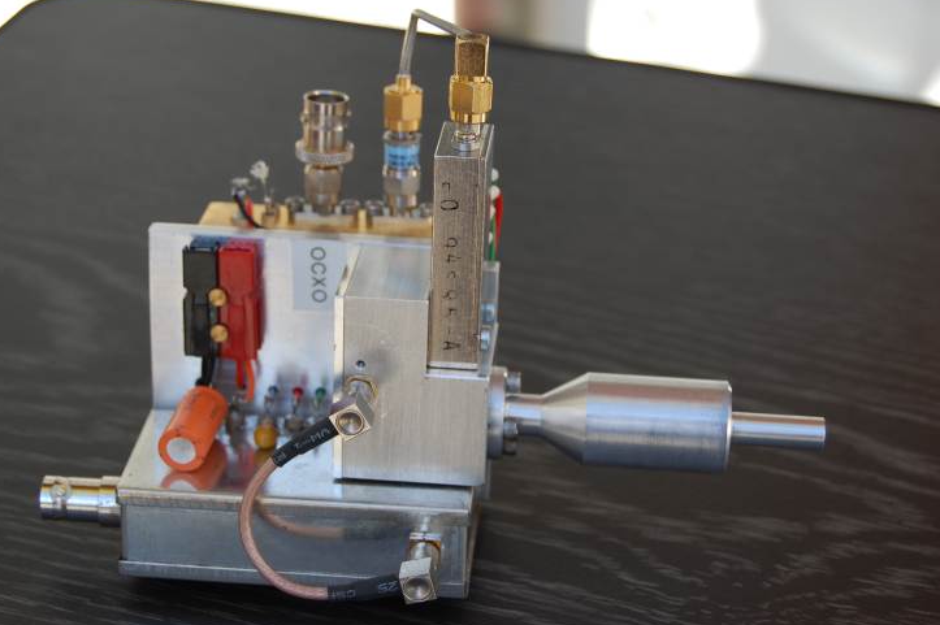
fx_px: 2166
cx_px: 441
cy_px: 312
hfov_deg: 24.5
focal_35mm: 83
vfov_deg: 16.4
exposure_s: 1/125
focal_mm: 50
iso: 200
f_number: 5.6
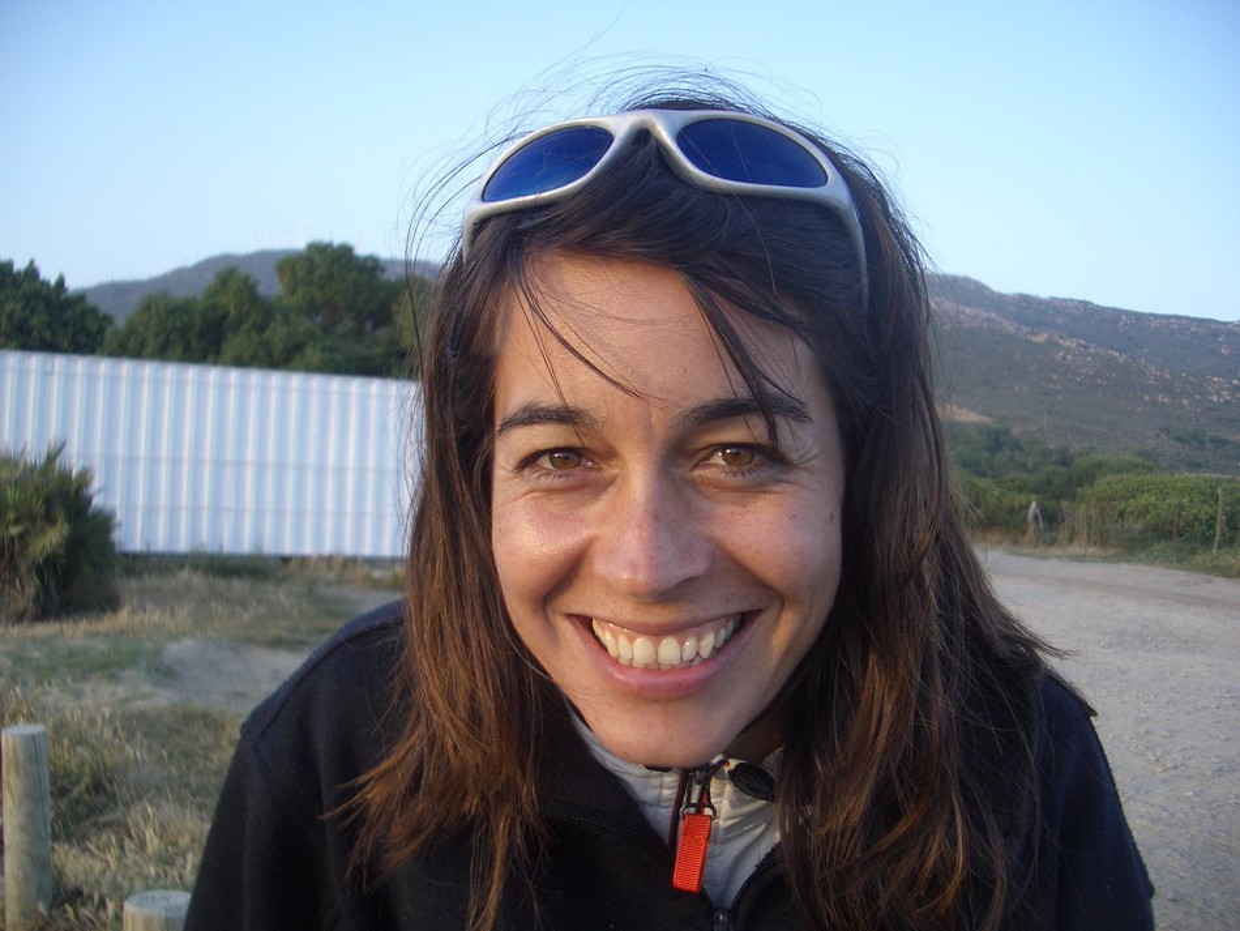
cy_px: 466
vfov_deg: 40.7
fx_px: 1254
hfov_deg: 52.6
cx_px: 620
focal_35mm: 35
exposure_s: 1/160
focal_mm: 5.8
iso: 50
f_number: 2.6
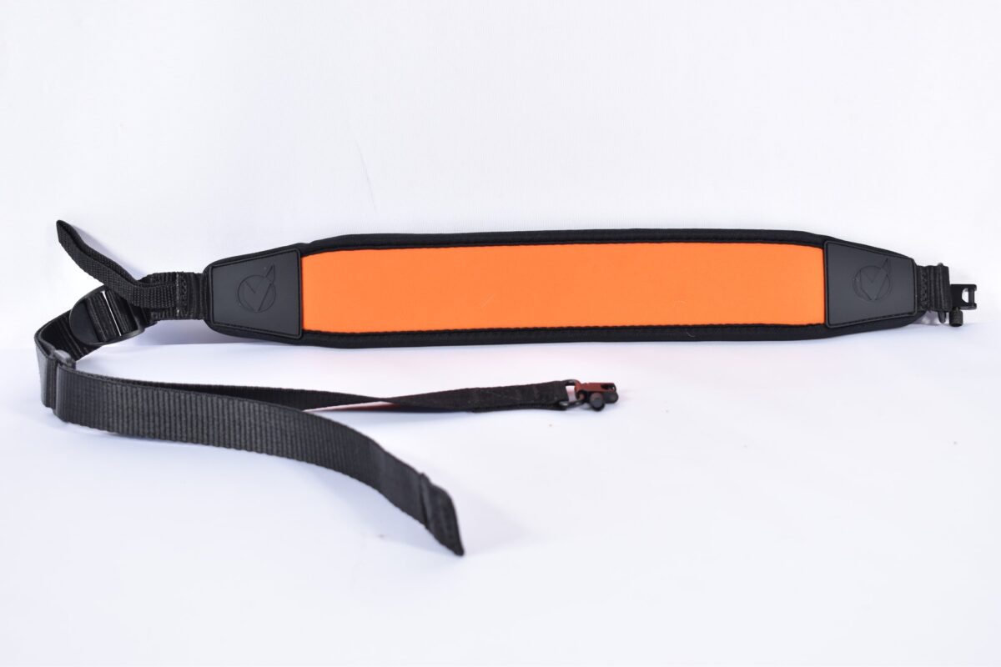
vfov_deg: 23.8
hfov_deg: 35.1
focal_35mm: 57
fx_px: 1585
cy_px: 334
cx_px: 500
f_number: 5
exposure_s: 1/40
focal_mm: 38
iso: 640
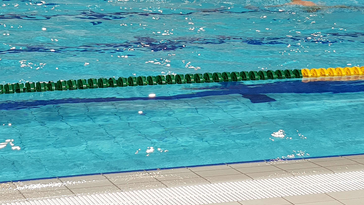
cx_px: 133
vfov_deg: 29.4
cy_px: 26
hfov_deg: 51.0
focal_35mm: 39
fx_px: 376
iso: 40
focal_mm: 4.2
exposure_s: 1/57
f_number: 1.7
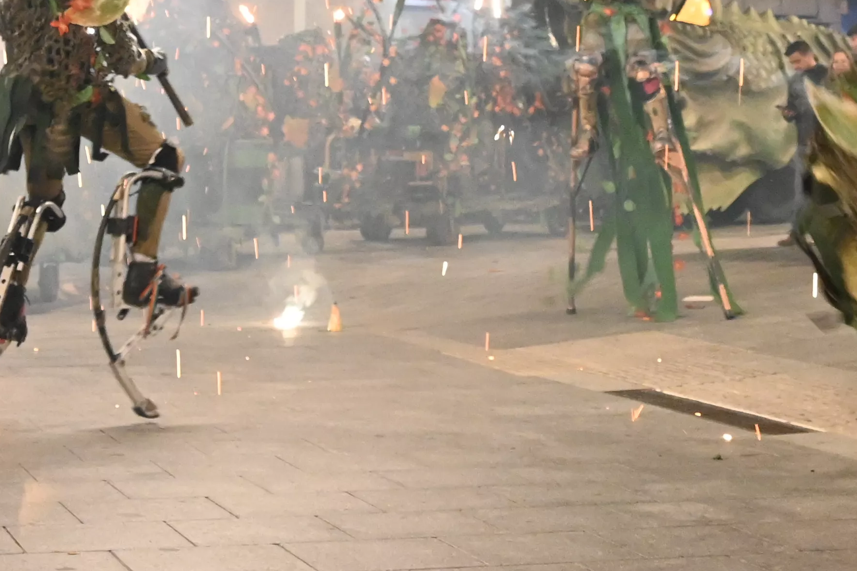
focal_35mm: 92
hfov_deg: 22.1
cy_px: -189
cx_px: 538
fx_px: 2185
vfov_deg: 14.2
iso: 3200
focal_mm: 19.5
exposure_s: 1/30
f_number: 3.8
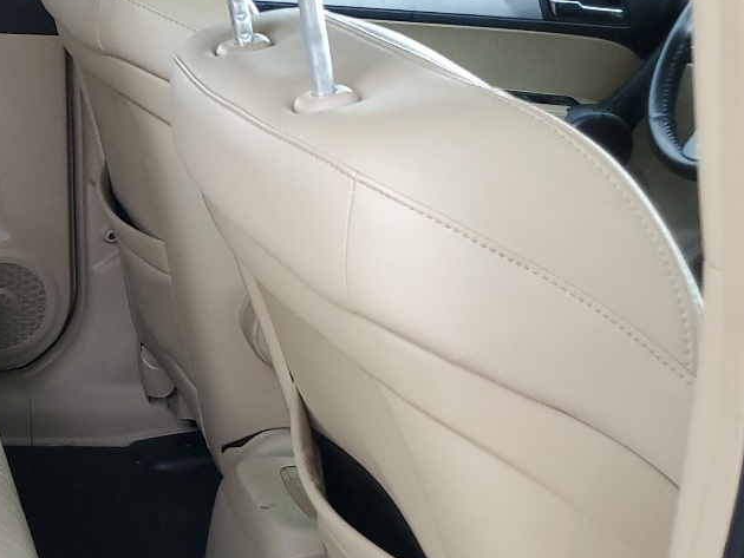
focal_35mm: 66
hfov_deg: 26.0
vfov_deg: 22.2
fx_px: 1419
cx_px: -163
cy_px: 352
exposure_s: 1/60.2
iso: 83
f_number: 1.5
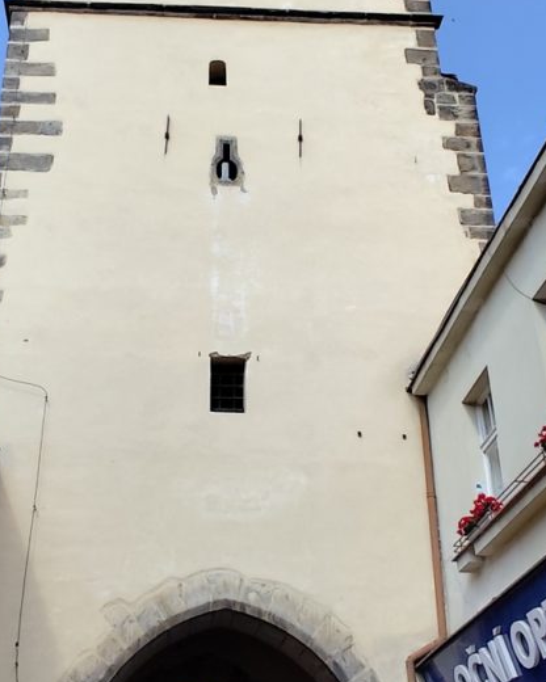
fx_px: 970
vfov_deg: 38.8
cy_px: 340
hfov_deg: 31.4
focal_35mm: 48
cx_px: 219
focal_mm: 1.65
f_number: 2.2
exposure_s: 1/997
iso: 50
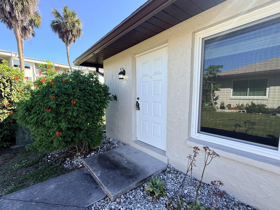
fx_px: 129
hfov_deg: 94.2
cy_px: 109
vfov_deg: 78.1
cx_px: 127
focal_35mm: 16
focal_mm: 2.22
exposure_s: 1/602
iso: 64
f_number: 2.2
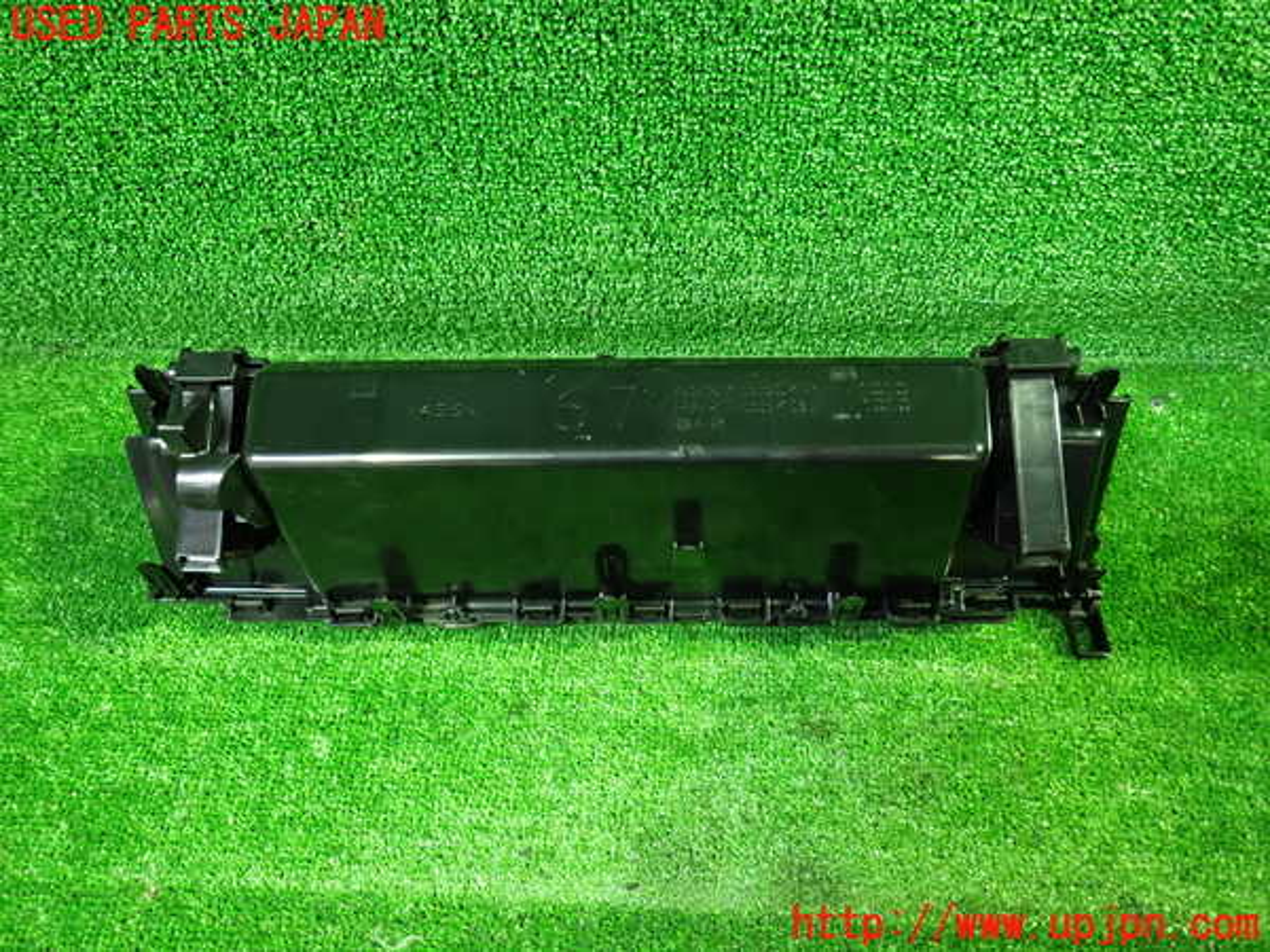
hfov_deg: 69.4
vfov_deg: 54.9
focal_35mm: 25
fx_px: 917
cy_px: 476
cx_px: 635
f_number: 2
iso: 800
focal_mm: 4.5
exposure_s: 1/30
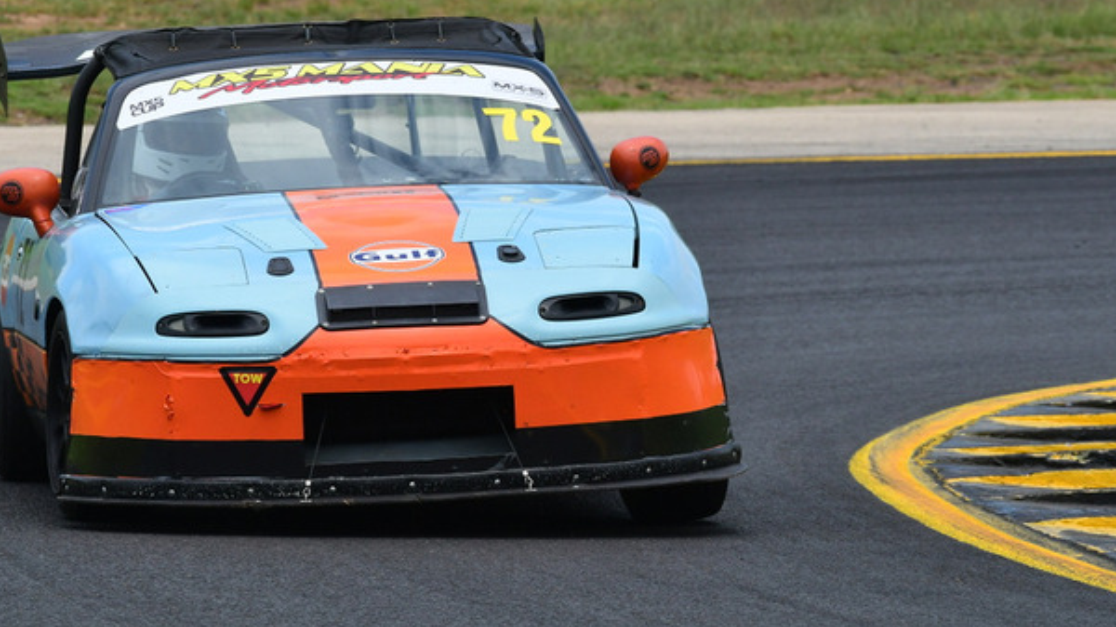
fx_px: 19849
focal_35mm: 671
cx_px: 454
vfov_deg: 1.8
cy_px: 186
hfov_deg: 3.2
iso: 500
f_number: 11
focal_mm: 320
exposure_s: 1/640
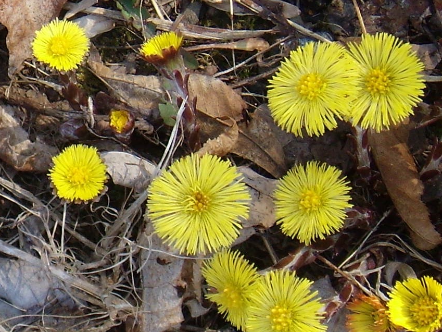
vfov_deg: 11.8
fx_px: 1609
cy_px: 106
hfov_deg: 15.2
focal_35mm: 126
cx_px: -68
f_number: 3.5
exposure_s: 1/137
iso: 64
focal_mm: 6.4
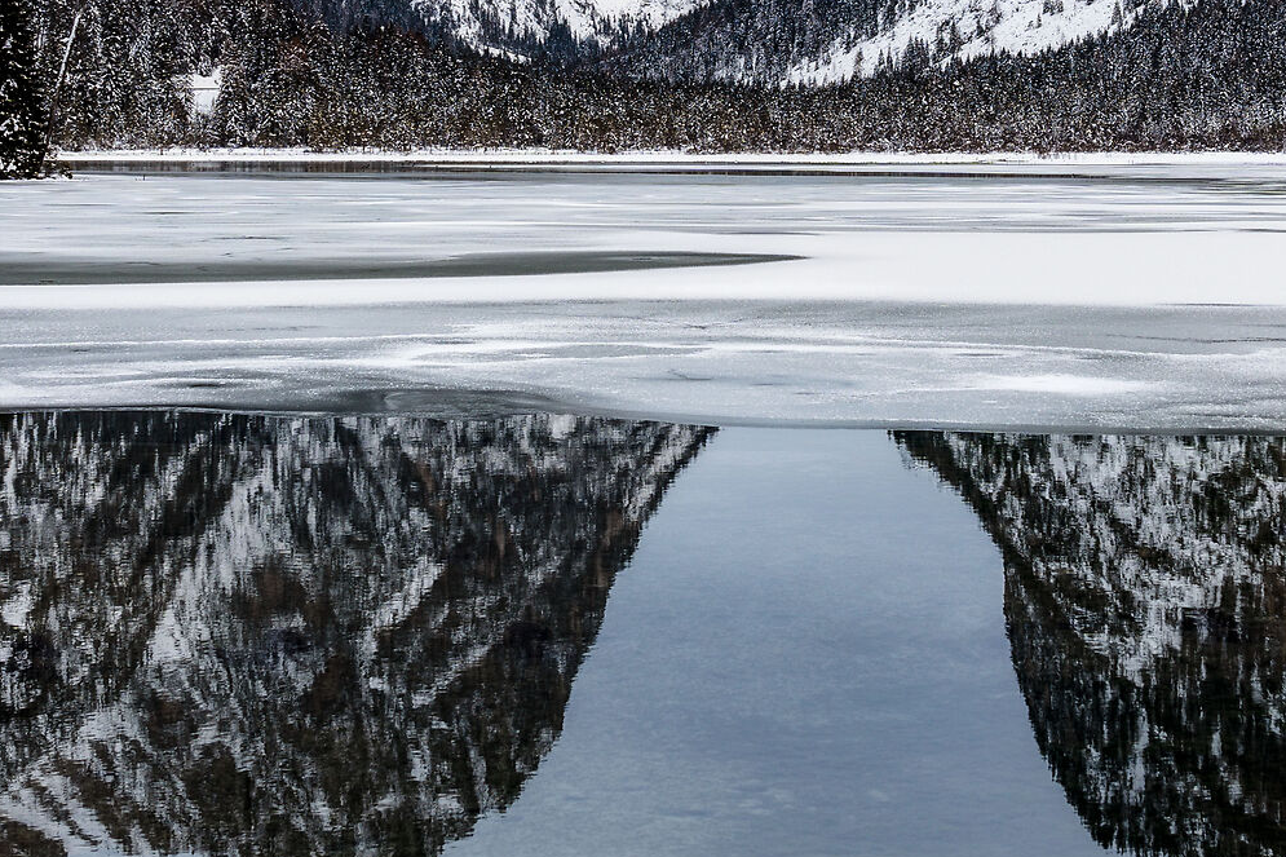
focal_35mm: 82
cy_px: 141
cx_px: 783
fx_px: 2929
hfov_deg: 24.7
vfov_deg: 16.5
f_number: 7.1
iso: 100
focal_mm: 34
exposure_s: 1/25
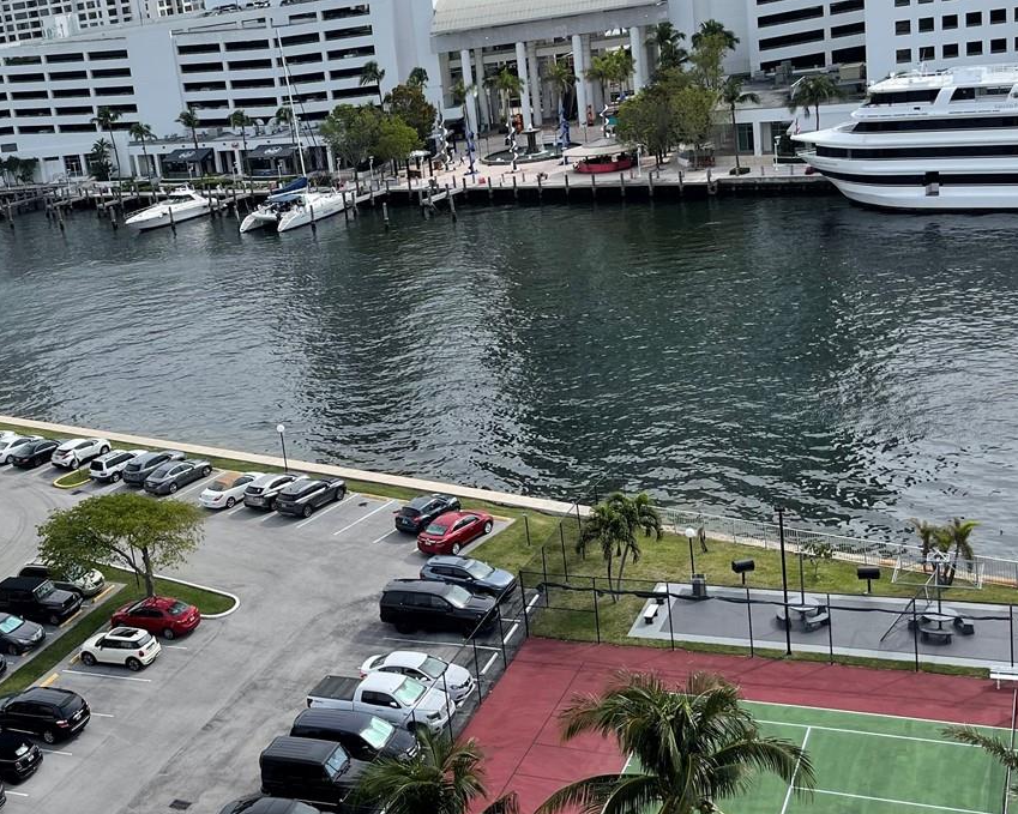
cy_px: 373
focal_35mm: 46
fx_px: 1386
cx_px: 245
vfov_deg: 32.7
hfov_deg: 39.2
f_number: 1.6
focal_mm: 5.1
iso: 32
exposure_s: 1/2660
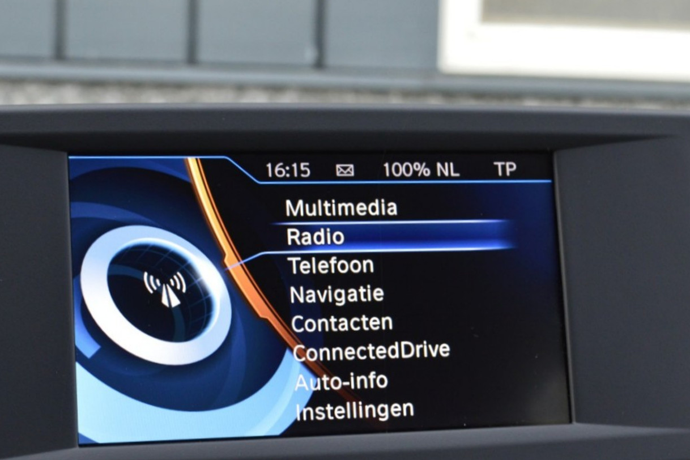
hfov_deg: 24.5
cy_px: 240
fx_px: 1587
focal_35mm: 83
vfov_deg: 16.5
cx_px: 285
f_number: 8
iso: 800
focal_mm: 35
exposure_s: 1/60
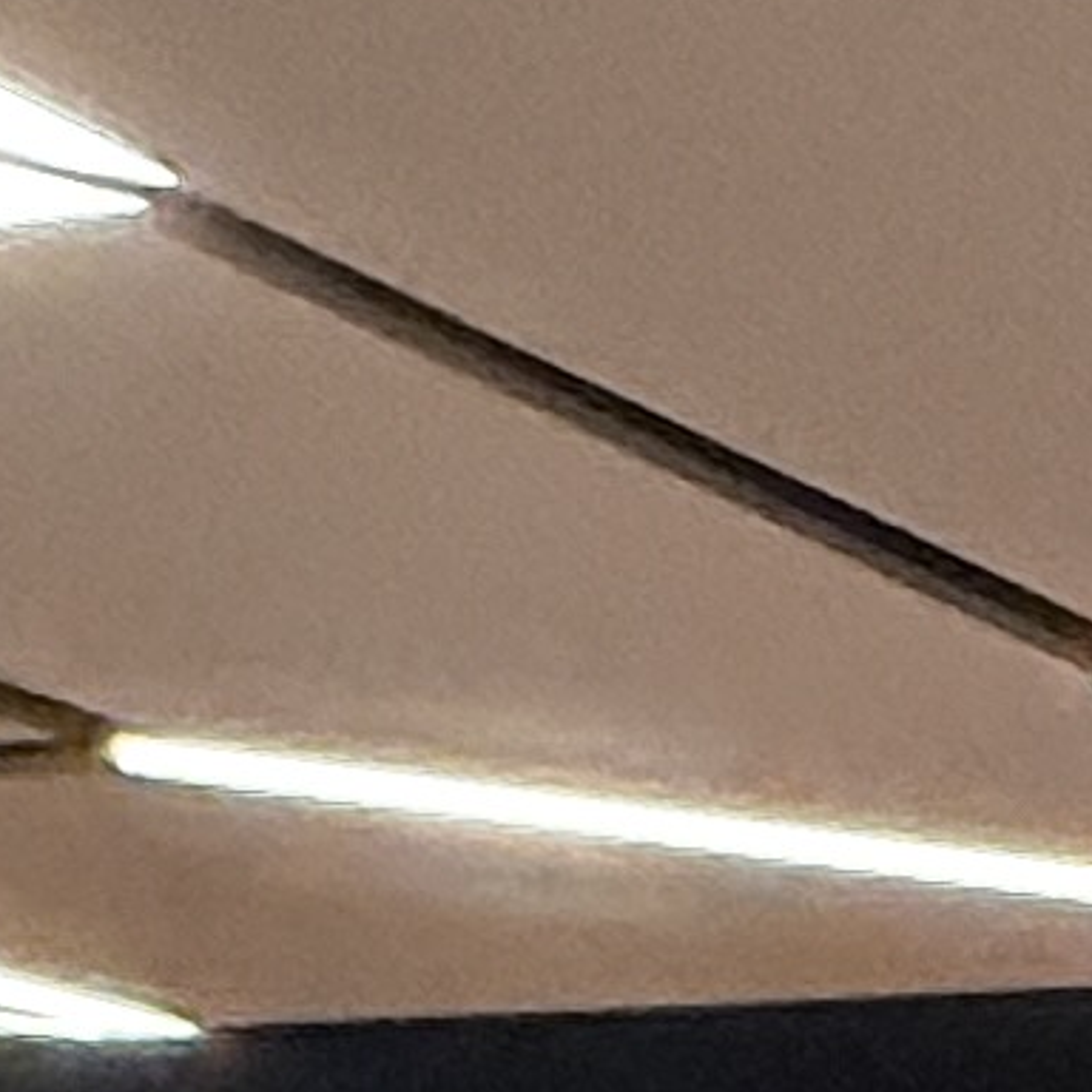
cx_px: 5059
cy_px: 2392
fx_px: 4640
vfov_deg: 11.6
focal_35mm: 130
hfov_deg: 6.9
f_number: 2.2
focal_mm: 2.22
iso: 500
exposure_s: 1/60
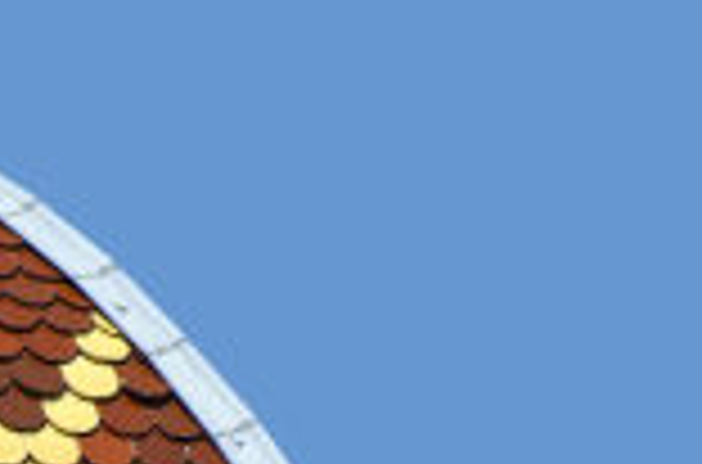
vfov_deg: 1.4
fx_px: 18722
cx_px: -328
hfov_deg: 2.1
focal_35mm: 963
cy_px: 725
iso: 100
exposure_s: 1/500
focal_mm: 200
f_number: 6.3
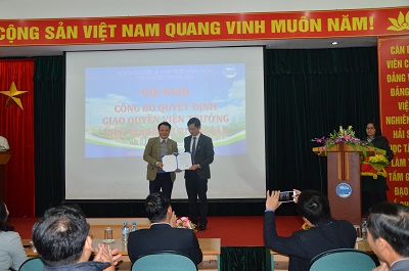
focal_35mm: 36
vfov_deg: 36.7
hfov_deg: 53.2
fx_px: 408
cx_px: 204
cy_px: 136
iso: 450
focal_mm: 24
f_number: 3.8
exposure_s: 1/60
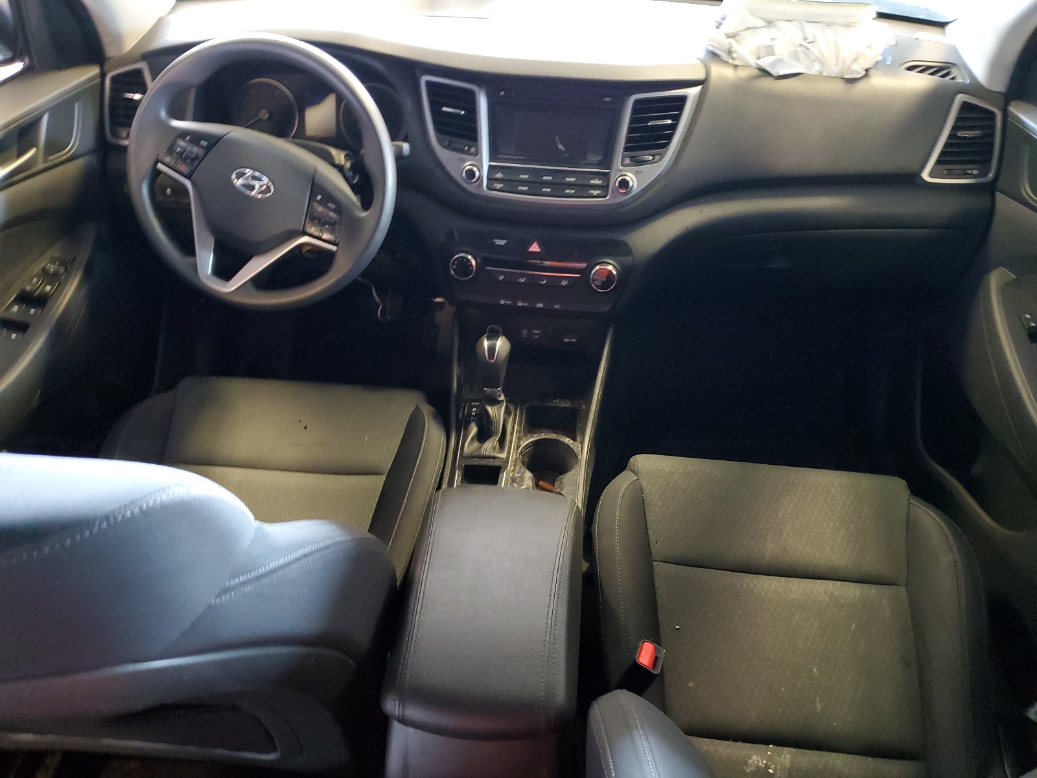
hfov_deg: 67.3
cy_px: 389
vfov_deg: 53.1
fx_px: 779
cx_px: 518
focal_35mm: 26
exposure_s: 1/15
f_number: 1.5
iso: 357
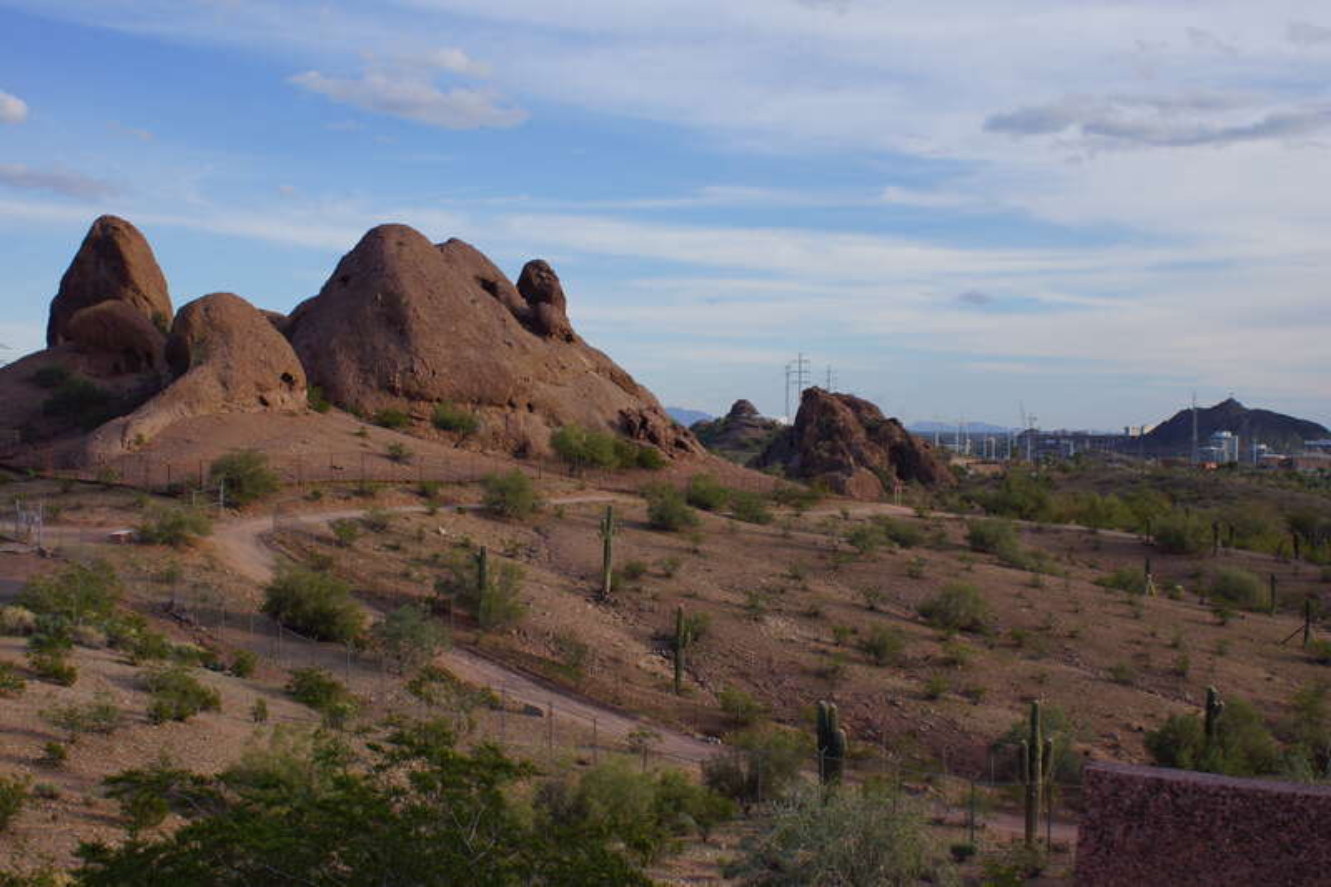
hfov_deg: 46.4
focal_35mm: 42
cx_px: 666
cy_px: 444
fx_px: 1552
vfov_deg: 31.9
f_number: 8
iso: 100
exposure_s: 1/200
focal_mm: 28
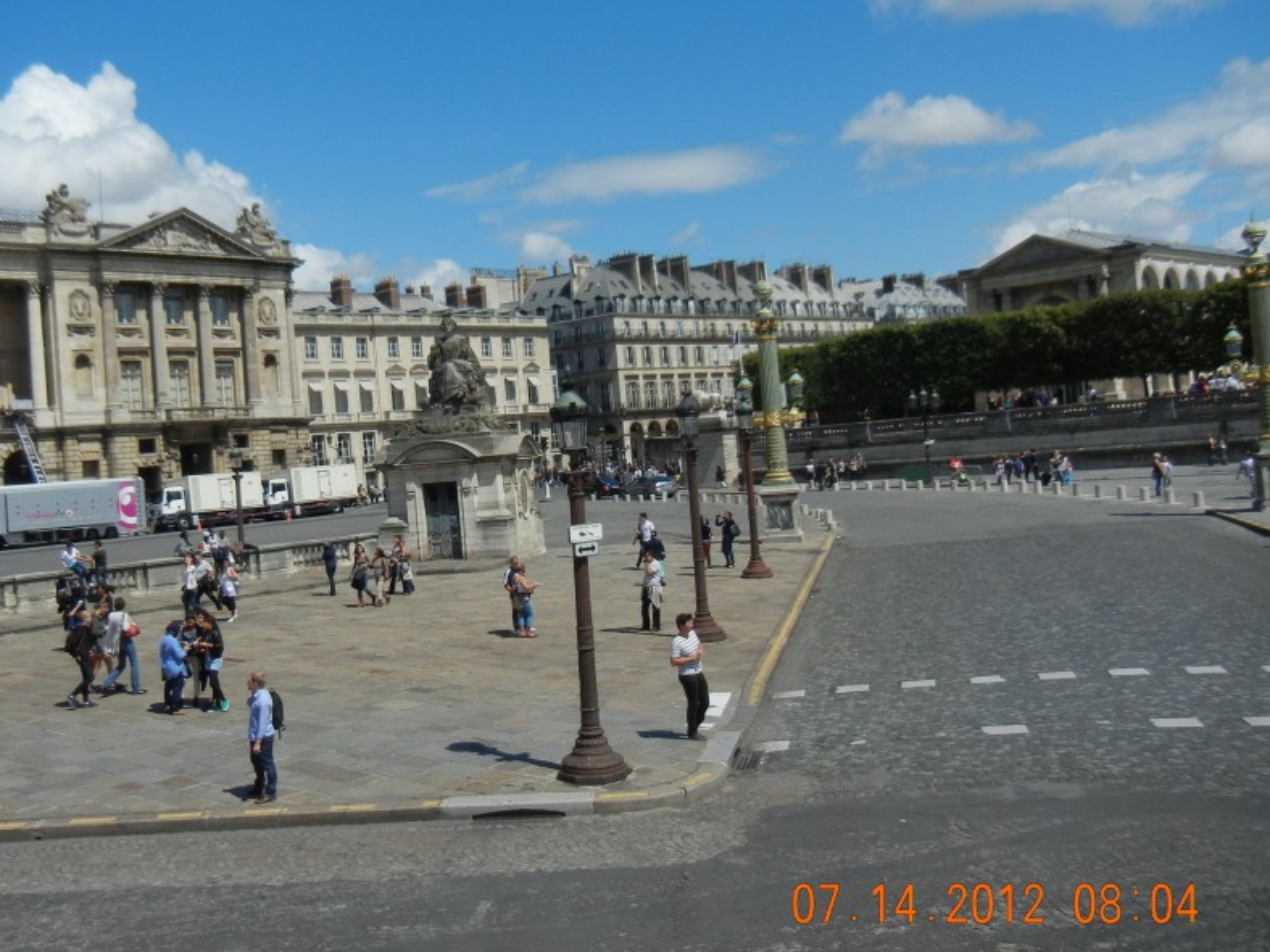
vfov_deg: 36.8
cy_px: 414
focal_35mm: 39
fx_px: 1431
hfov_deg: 47.4
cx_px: 474
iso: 160
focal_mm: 5.4
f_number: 7
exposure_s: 1/743
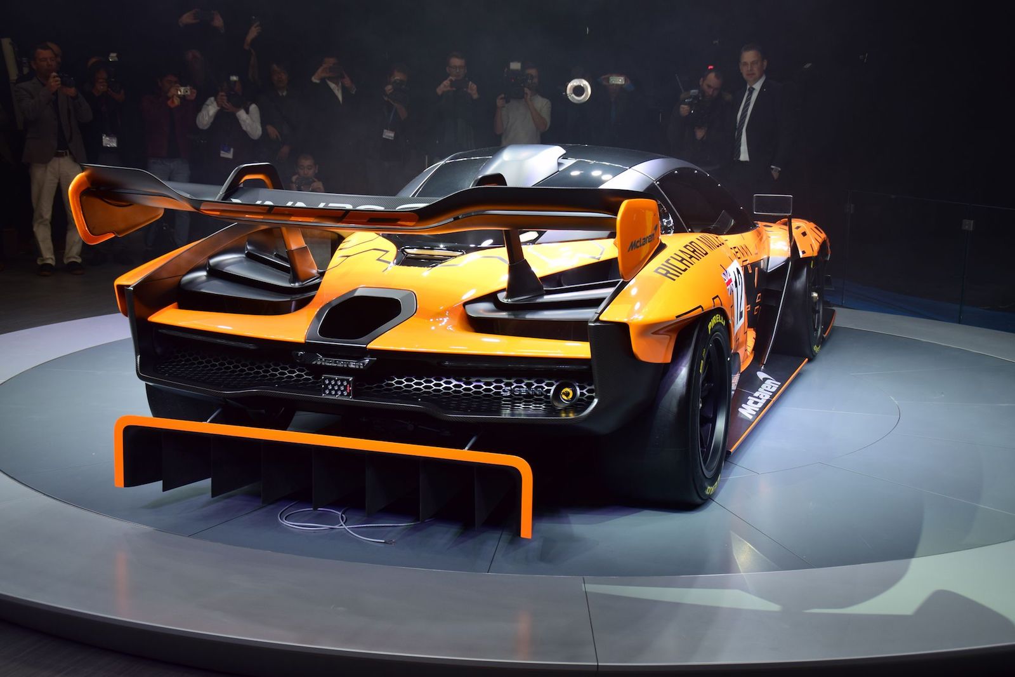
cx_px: 508
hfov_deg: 41.1
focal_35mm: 48
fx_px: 1353
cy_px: 338
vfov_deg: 28.1
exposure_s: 1/160
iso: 200
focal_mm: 32
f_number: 8
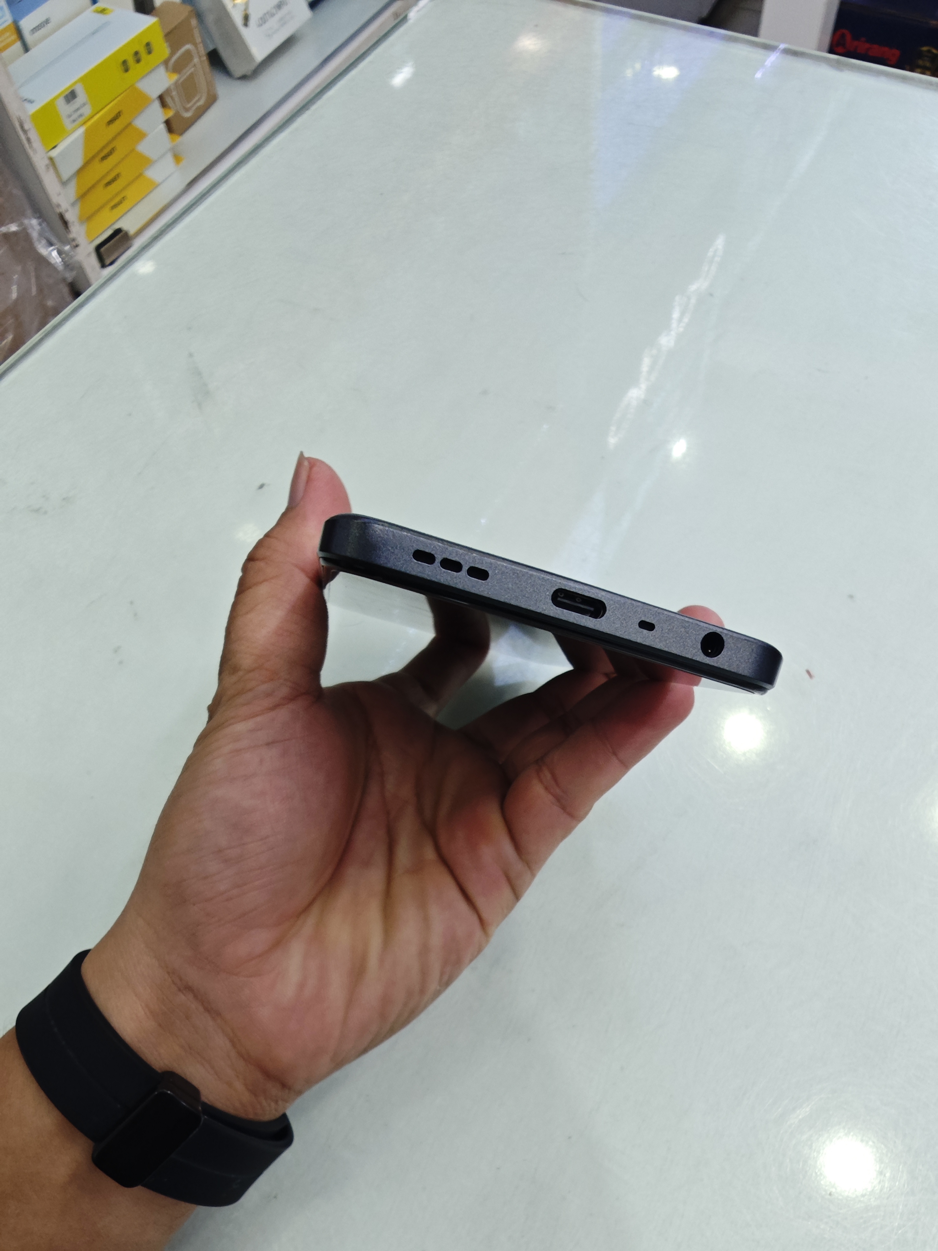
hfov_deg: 58.9
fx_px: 831
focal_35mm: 23
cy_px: 626
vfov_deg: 73.9
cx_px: 469
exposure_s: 1/60
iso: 100
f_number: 1.8
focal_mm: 2.03
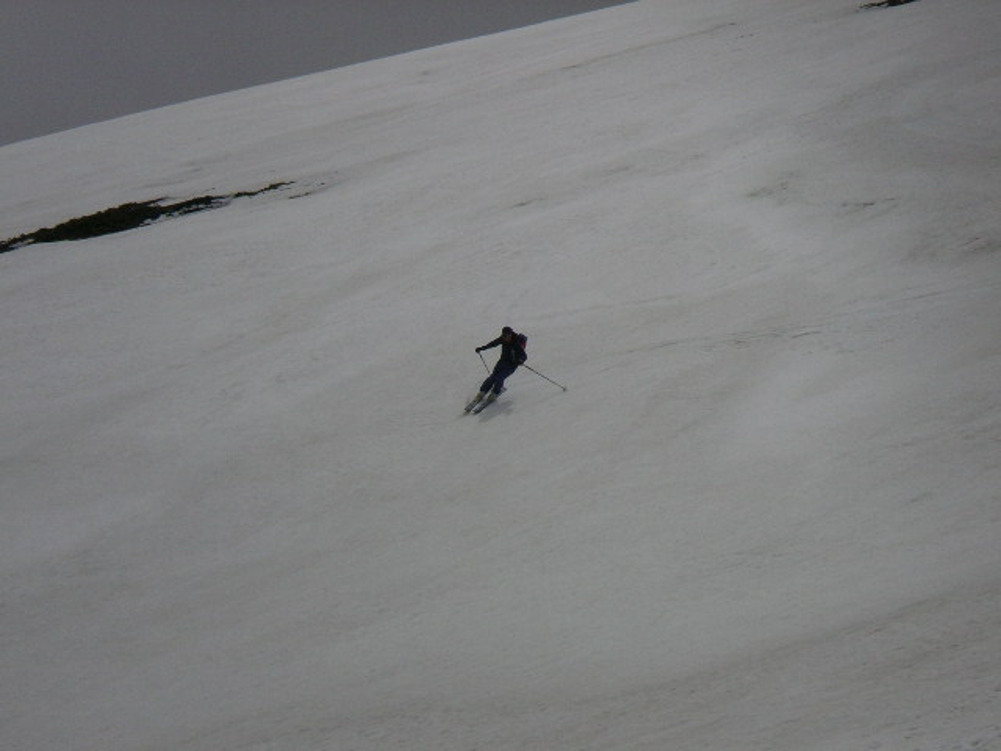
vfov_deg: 14.2
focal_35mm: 104
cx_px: 500
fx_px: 3007
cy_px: 376
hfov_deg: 18.9
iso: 64
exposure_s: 1/2000
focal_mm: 16
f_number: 9.6
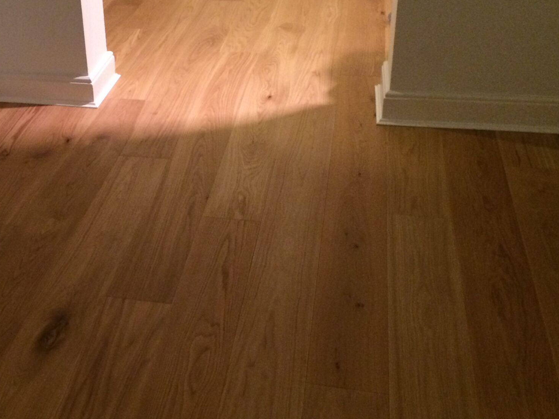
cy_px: 142
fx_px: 840
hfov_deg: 36.1
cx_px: 153
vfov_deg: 27.9
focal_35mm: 52
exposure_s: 1/17
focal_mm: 4.12
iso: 320
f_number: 2.2
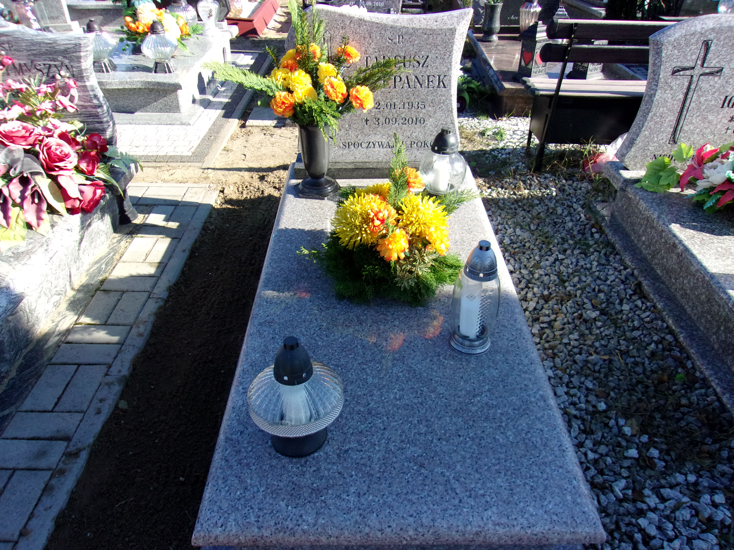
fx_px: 573
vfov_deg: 51.4
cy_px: 275
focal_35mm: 27
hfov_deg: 65.3
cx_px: 367
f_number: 10.4
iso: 200
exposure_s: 1/90
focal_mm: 4.9
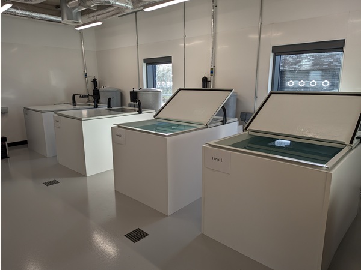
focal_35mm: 24
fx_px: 250
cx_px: 180
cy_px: 135
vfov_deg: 56.8
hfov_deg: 71.6
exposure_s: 1/205
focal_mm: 6.81
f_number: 1.85
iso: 47
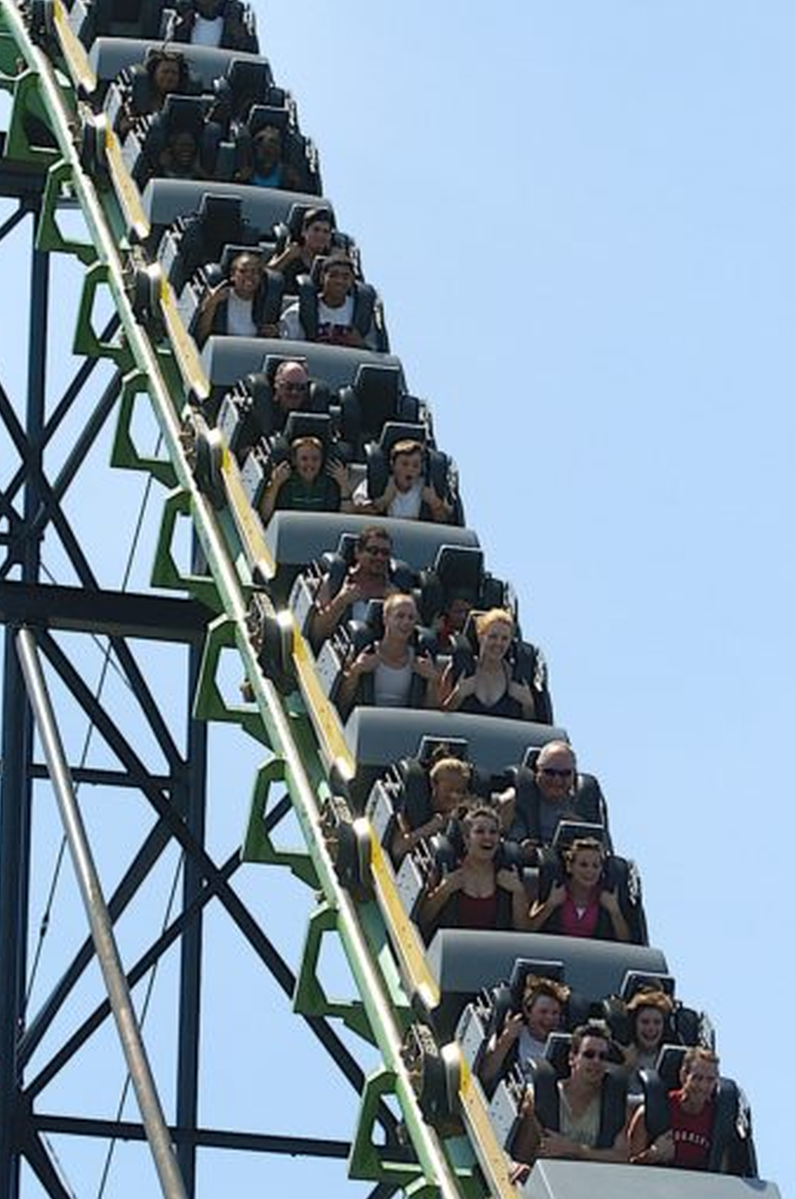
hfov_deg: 6.6
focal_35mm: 206
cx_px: 350
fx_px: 6851
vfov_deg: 10.0
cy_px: 726
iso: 200
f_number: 5
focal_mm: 80
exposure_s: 1/1000
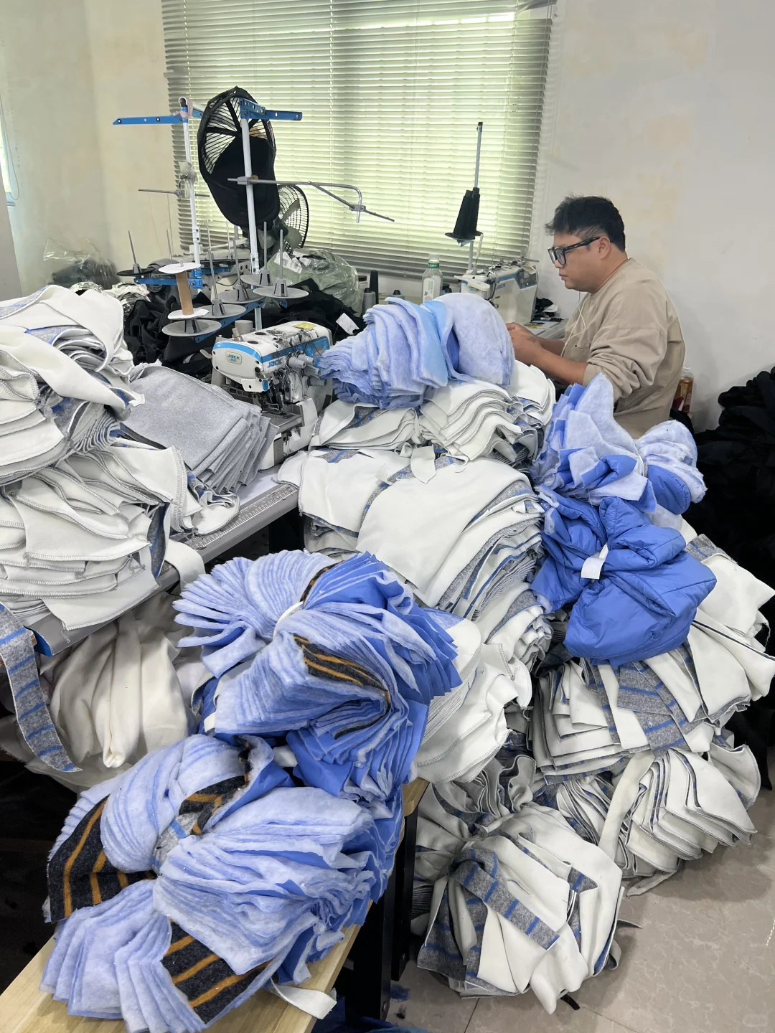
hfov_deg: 53.1
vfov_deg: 67.3
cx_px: 388
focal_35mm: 26
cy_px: 516
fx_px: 776
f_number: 1.5
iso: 80
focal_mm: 5.7
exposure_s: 1/100
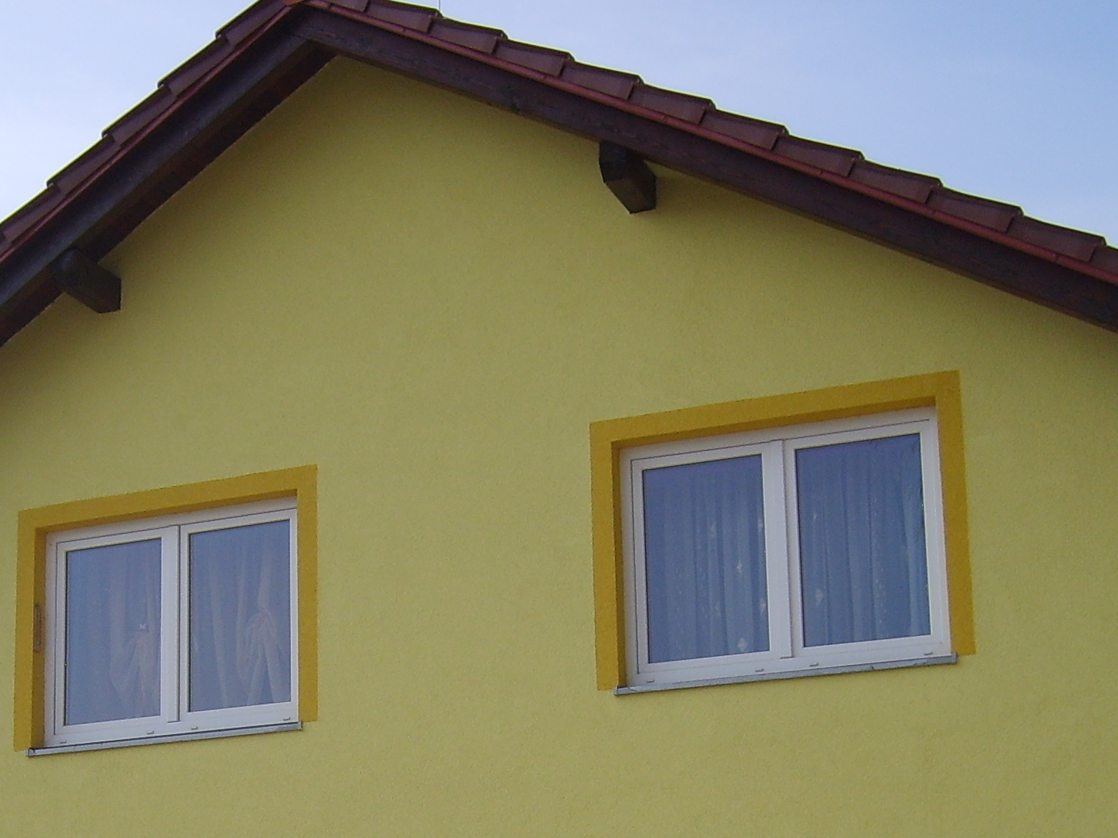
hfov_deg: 27.2
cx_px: 343
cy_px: 836
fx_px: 2293
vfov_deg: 20.1
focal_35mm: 71
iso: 50
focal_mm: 5.8
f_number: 7.1
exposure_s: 1/250
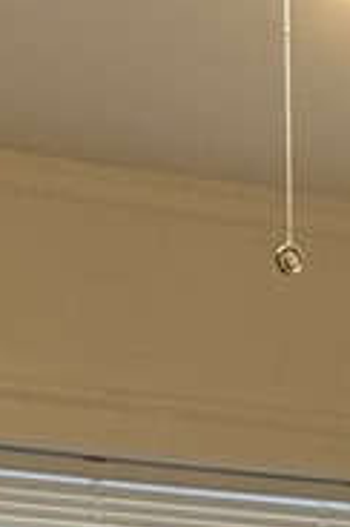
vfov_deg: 11.2
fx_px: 2327
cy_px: 1200
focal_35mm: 159
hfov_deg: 8.1
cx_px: 786
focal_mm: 5.96
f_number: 1.6
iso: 250
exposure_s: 1/60
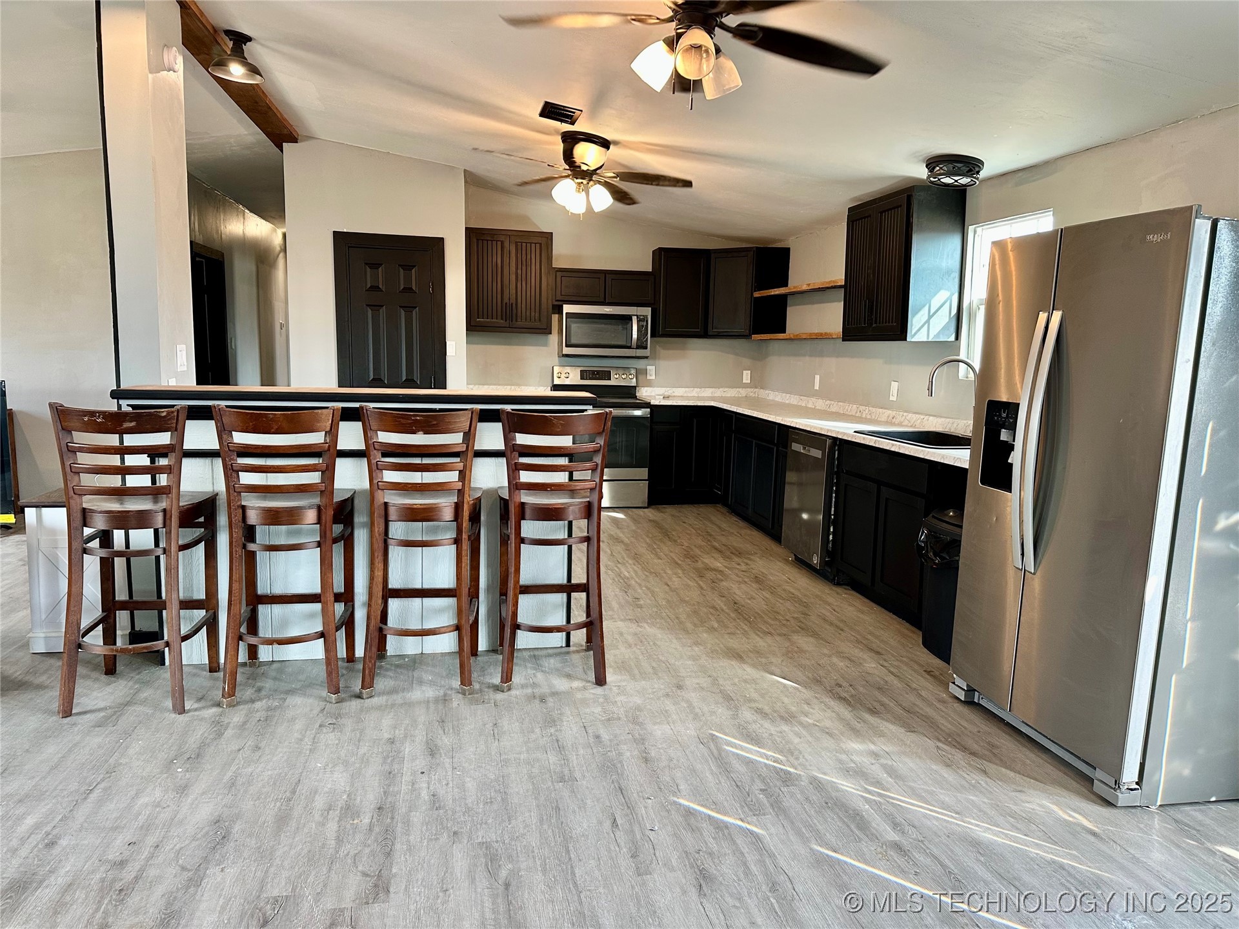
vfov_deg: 56.8
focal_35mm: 24
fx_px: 859
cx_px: 620
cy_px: 464
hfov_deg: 71.6
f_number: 1.78
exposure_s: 1/60
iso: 160
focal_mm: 6.86
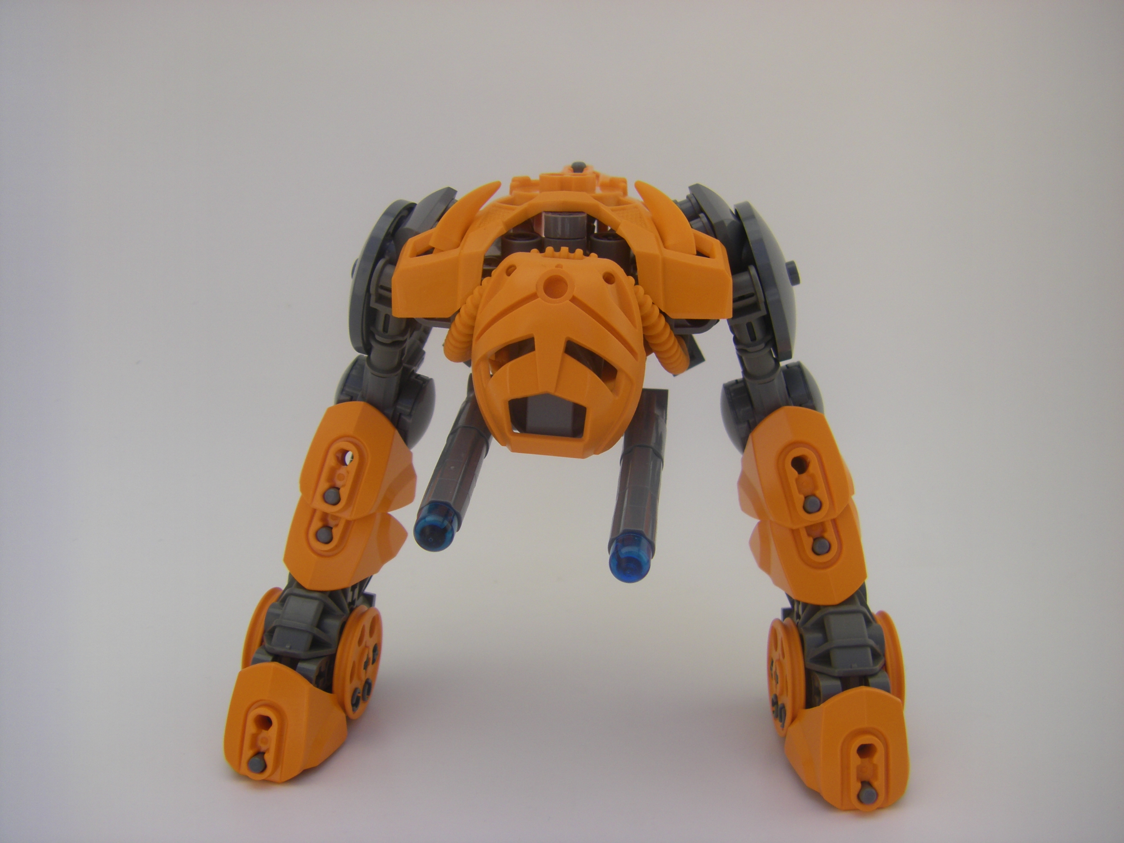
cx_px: 562
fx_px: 1234
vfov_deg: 37.7
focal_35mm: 38
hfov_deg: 49.0
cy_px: 422
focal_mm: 6.3
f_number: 7
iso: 64
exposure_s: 1/125
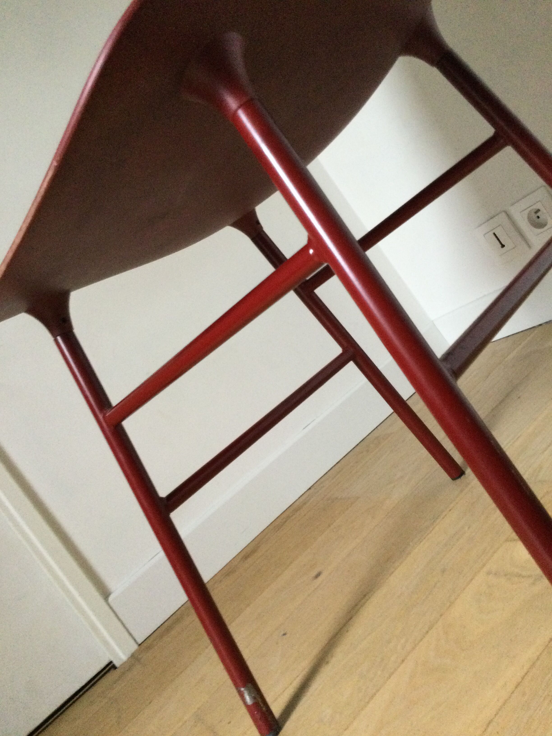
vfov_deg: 58.4
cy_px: 368
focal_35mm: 31
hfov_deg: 45.4
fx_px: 659
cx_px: 276
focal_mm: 3.3
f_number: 2.4
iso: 250
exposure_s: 1/33
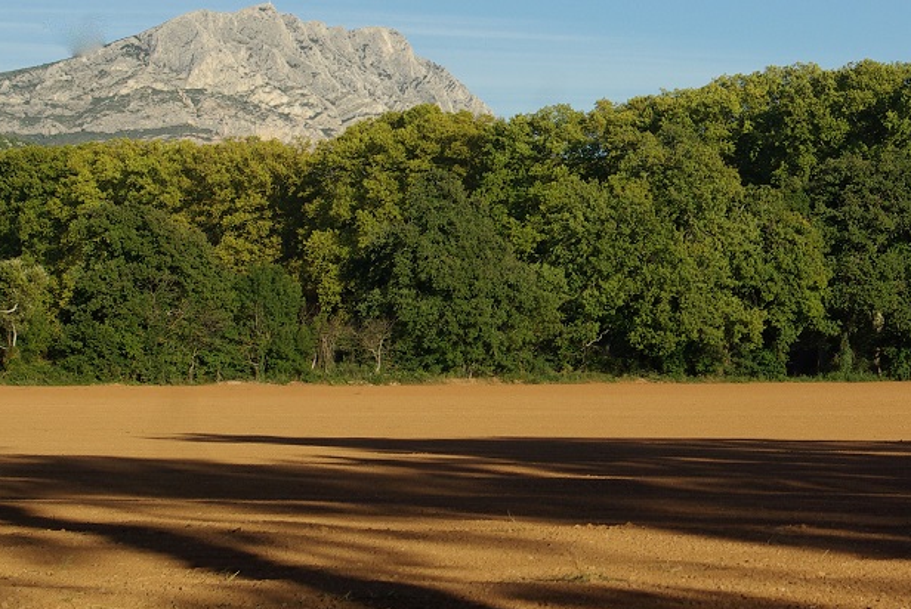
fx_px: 2812
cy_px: 97
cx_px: 694
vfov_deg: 12.3
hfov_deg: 18.3
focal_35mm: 111
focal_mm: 38
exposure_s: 1/750
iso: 200
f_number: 8
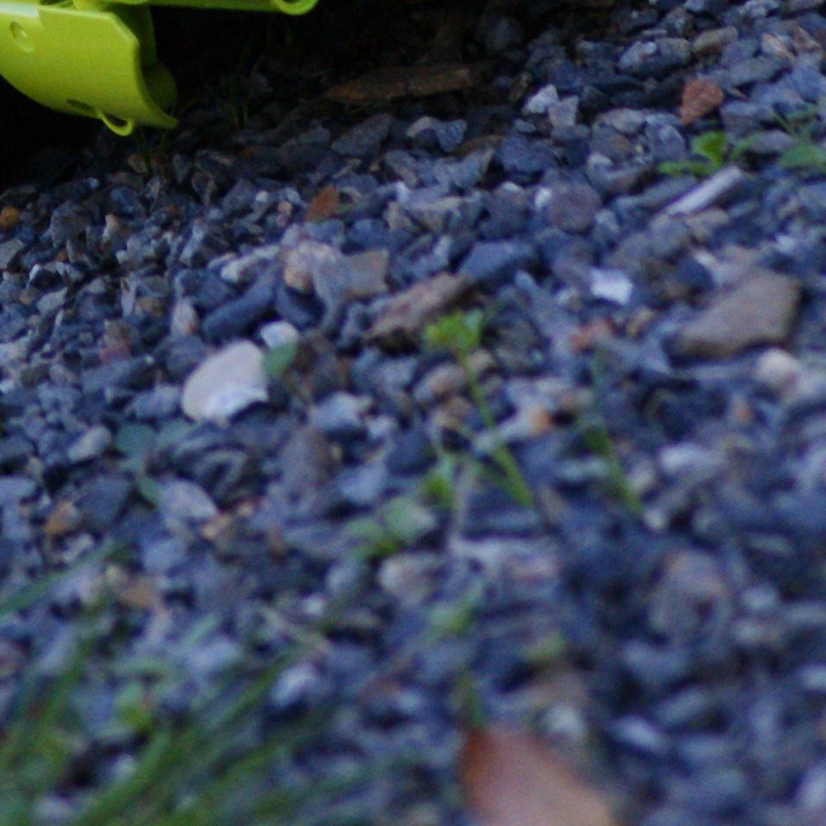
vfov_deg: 2.1
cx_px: -85
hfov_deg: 2.1
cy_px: -499
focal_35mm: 830
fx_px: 22408
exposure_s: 1/250
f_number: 4.5
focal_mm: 135
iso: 400
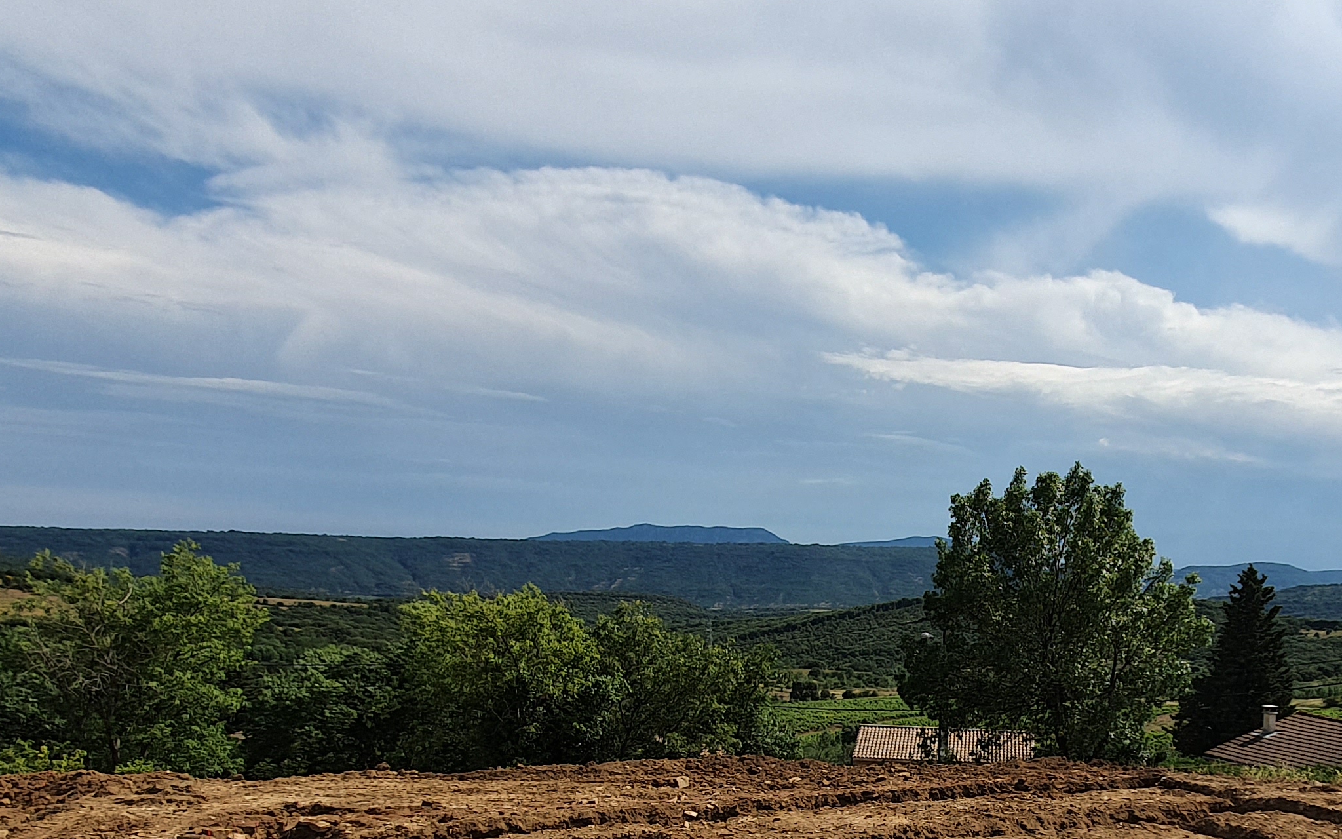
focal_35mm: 31
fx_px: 1134
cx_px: 959
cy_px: 792
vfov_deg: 37.3
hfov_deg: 58.9
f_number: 2.2
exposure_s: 1/1688
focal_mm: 1.8
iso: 50
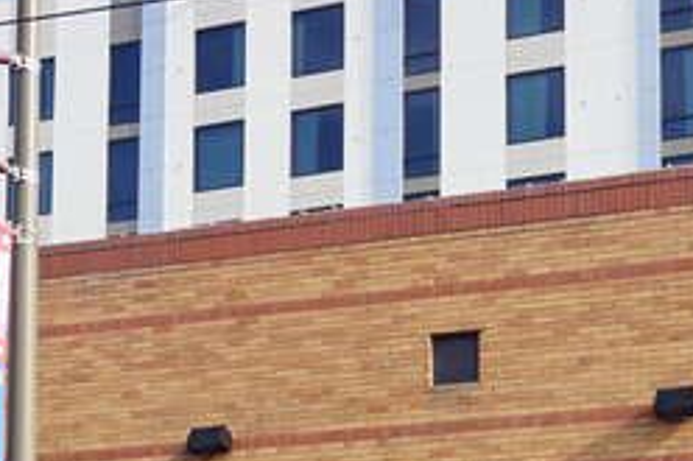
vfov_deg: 13.8
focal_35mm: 93
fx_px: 1789
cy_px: 682
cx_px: 500
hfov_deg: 21.8
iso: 100
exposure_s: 1/80
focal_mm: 20
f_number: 8
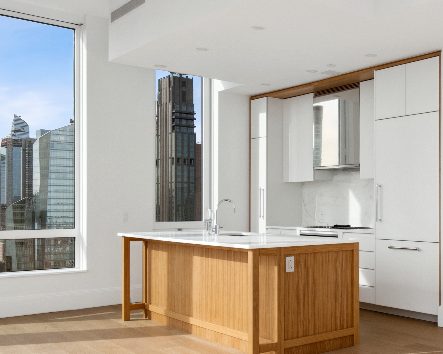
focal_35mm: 40
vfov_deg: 37.1
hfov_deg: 42.8
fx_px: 524
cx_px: 381
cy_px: 224
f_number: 8
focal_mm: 10
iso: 100
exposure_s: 1/160
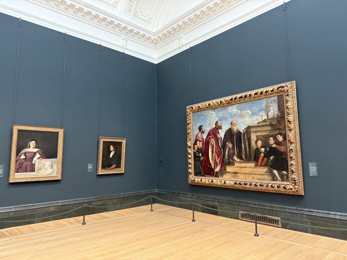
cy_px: 130
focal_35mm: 24
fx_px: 241
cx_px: 174
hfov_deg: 71.6
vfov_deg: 56.8
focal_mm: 6.76
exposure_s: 1/41
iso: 500
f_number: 1.78
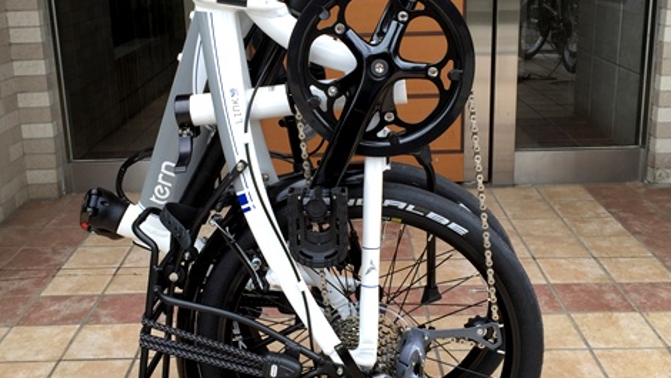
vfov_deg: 27.7
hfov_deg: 47.3
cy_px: 151
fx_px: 766
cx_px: 330
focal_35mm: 43
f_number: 2.2
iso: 32
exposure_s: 1/216
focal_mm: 4.15
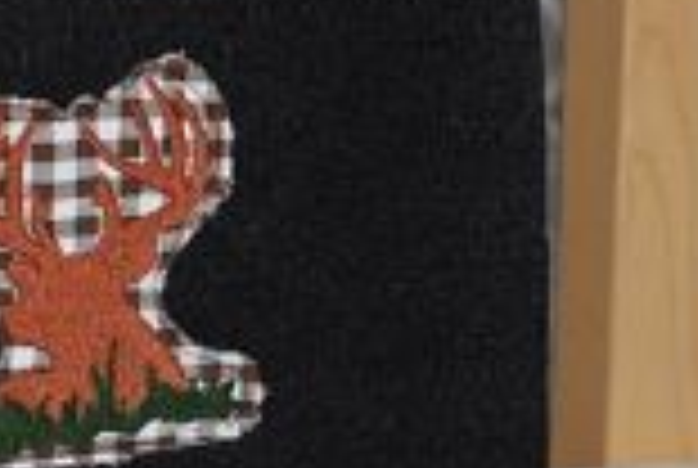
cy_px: 252
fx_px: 5160
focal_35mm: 266
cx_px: 72
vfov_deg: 5.2
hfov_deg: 7.7
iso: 200
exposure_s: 1/60
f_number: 5.6
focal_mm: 55
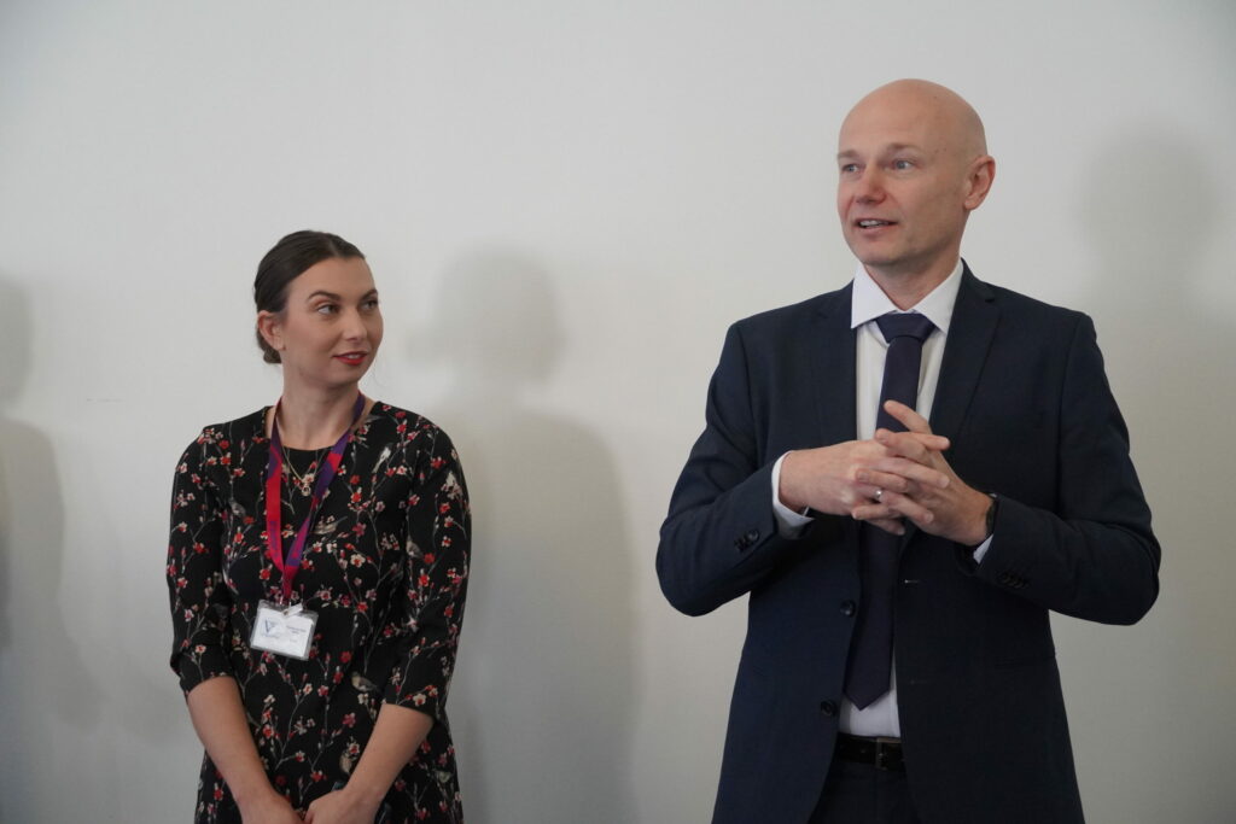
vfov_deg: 18.9
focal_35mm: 72
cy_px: 412
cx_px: 618
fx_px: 2472
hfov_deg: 28.1
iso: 3200
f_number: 5
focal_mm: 48
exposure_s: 1/160
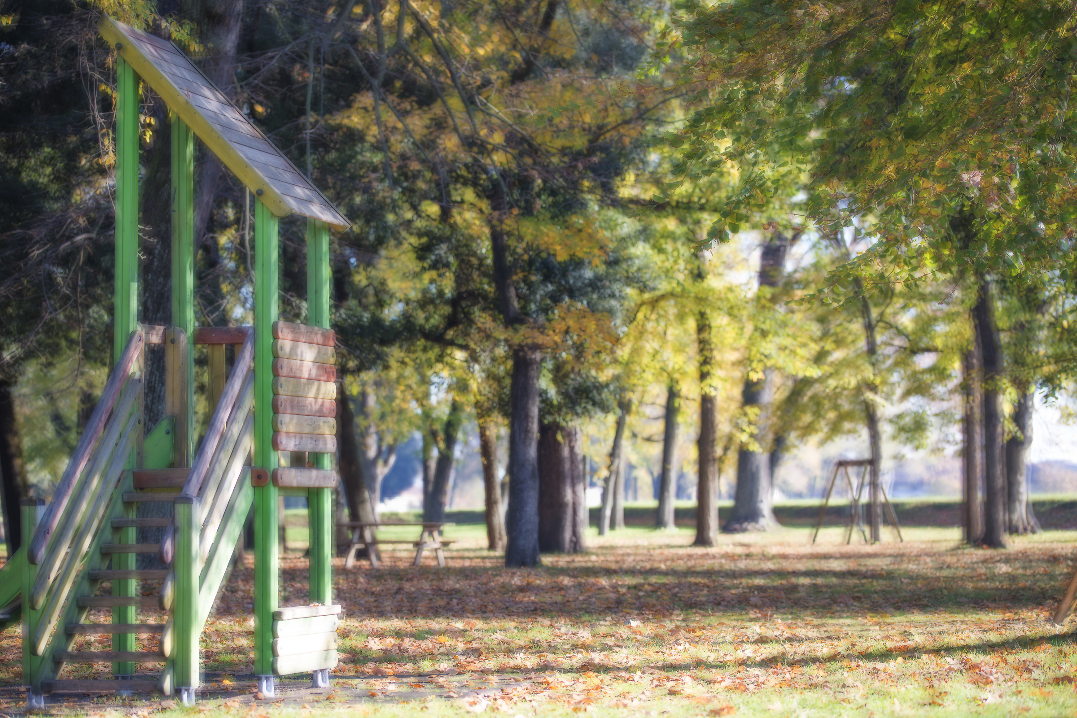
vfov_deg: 13.0
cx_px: 538
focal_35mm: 105
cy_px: 359
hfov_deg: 19.5
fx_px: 3142
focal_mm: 105
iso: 125
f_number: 3.5
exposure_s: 1/160
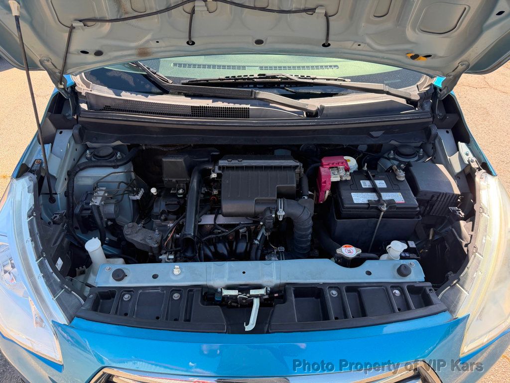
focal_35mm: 24
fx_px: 354
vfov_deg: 56.8
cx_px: 255
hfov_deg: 71.6
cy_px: 192
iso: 100
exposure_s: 1/665
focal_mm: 6.76
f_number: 1.78
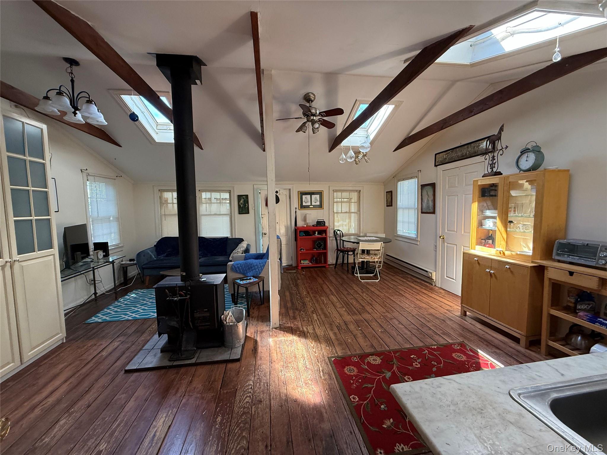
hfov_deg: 102.1
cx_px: 304
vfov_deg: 85.7
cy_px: 228
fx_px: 245
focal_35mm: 14
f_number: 2.2
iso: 250
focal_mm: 2.22
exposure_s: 1/99
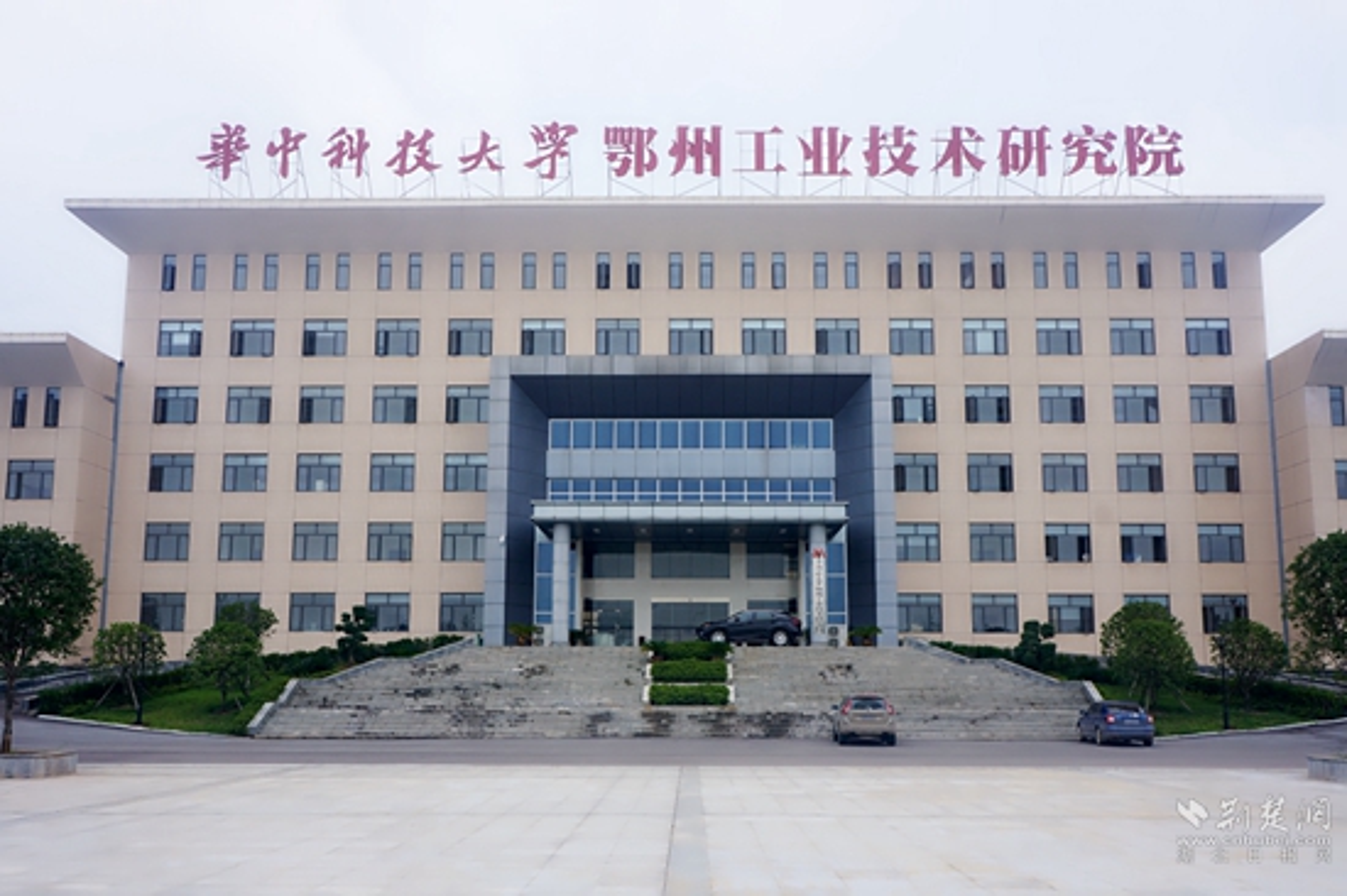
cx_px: 674
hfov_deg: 53.2
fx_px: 1346
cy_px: 448
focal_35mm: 36
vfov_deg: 36.8
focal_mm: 24
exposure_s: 1/125
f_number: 13
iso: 100
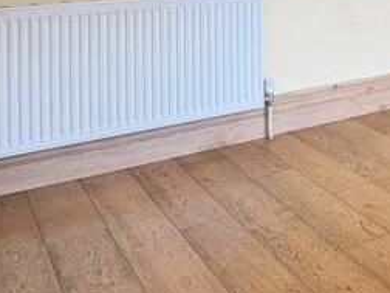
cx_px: 585
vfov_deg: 23.2
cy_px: -71
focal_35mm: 57
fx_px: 642
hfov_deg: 25.4
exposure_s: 1/50
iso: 400
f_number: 2.2
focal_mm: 2.22
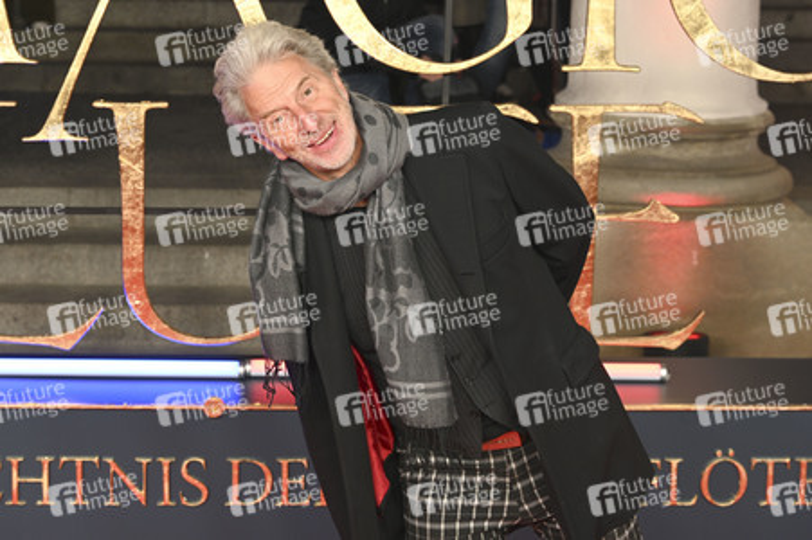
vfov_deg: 18.2
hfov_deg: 27.0
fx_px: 1690
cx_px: 406
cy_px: 270
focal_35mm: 75
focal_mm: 75
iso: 640
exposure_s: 1/125
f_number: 5.6
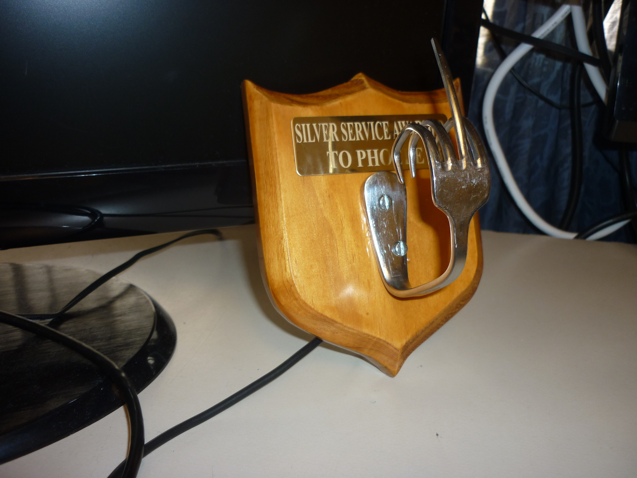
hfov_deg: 55.4
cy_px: 239
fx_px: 607
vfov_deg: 42.9
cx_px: 318
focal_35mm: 33
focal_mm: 5.5
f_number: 2.8
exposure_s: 1/30
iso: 100
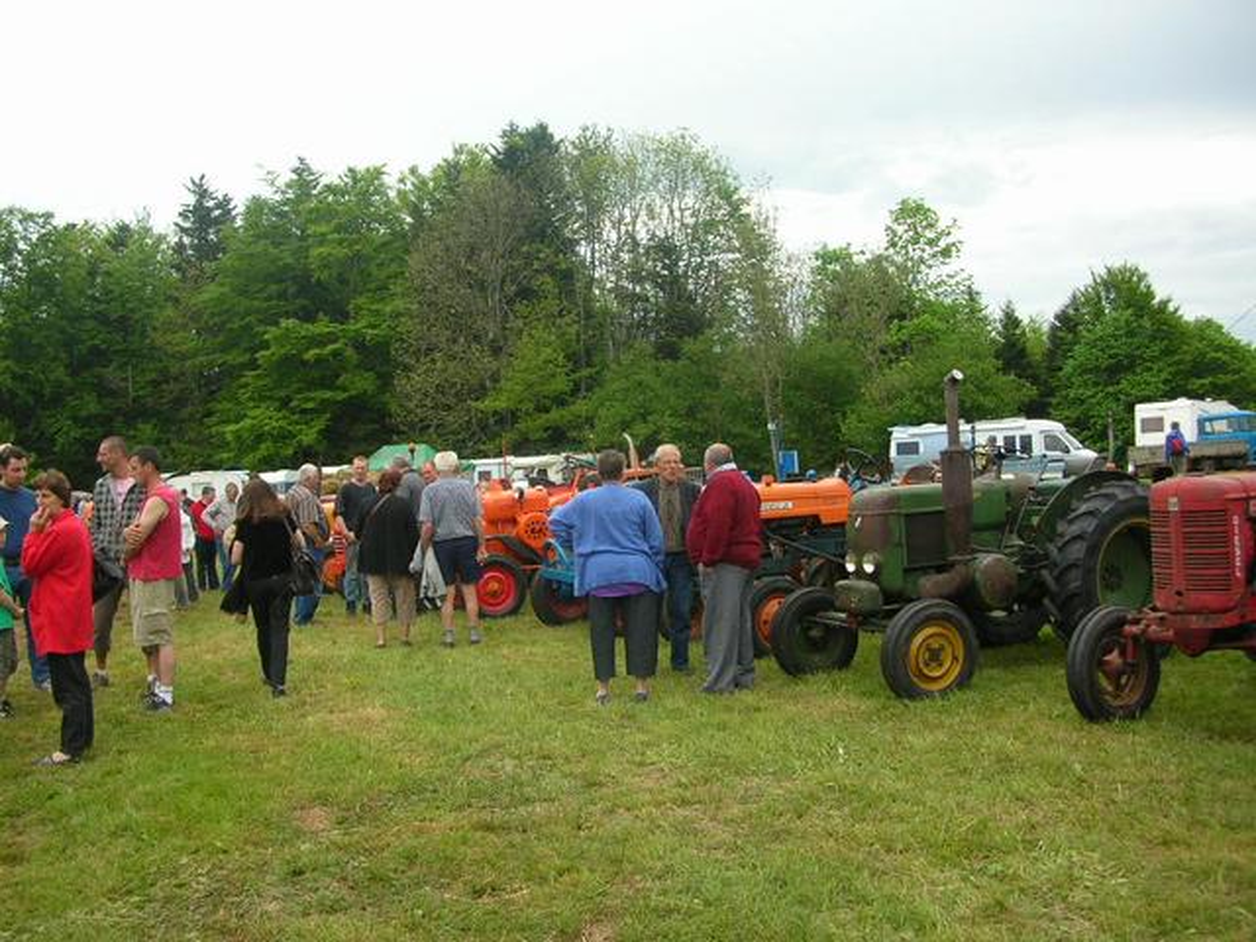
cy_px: 471
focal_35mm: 35
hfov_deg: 52.6
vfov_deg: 40.7
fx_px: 1270
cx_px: 628
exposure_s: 1/347
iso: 50
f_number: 2.8
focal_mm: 5.8
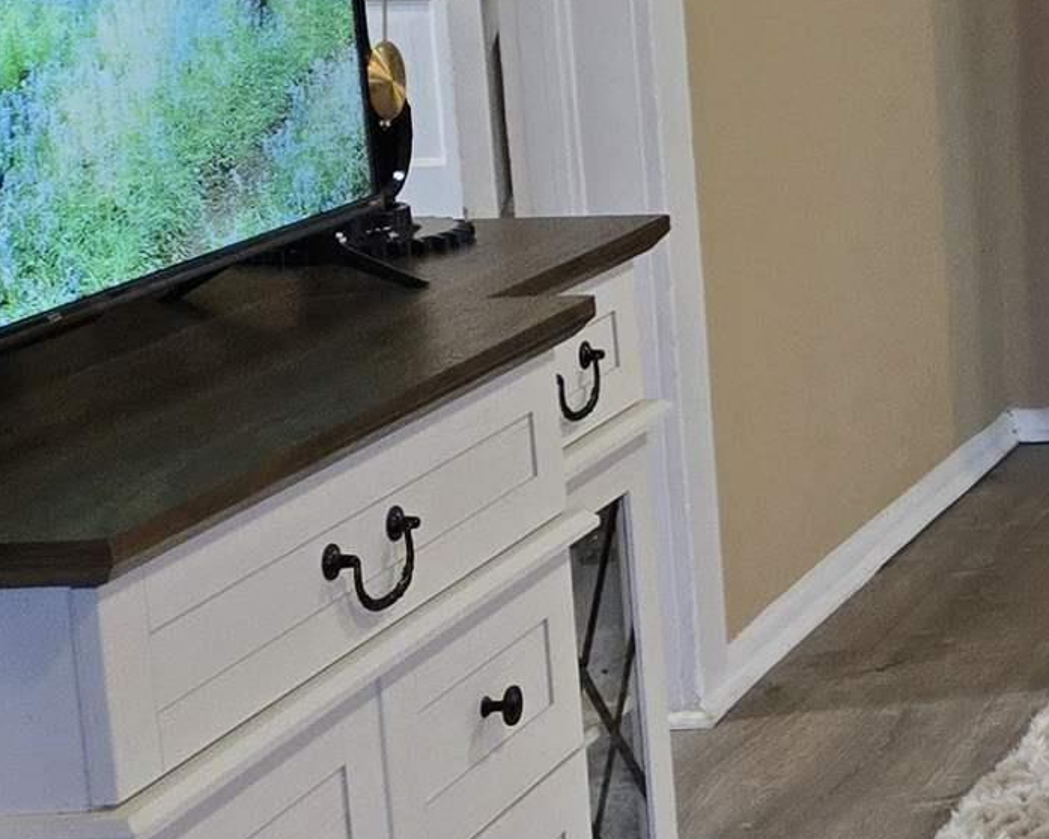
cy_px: 86
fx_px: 3072
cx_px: 2139
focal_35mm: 99
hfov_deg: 15.3
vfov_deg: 15.4
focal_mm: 5.4
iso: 500
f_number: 1.8
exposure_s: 1/120
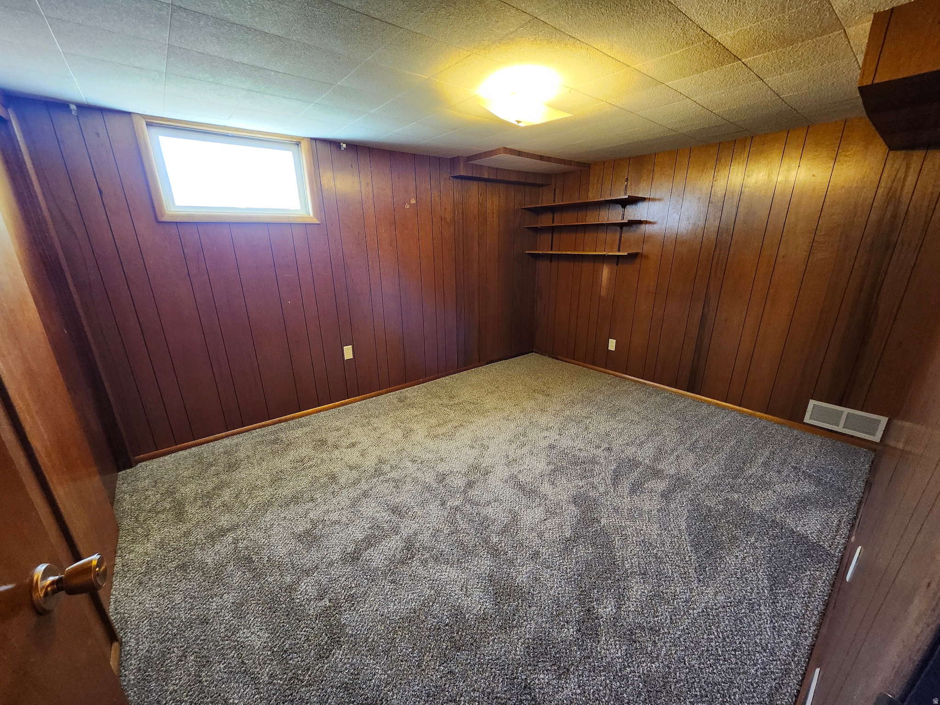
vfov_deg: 89.9
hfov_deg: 106.2
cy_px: 352
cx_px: 470
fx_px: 353
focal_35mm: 13
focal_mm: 1.74
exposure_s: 1/30
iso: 500
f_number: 2.2
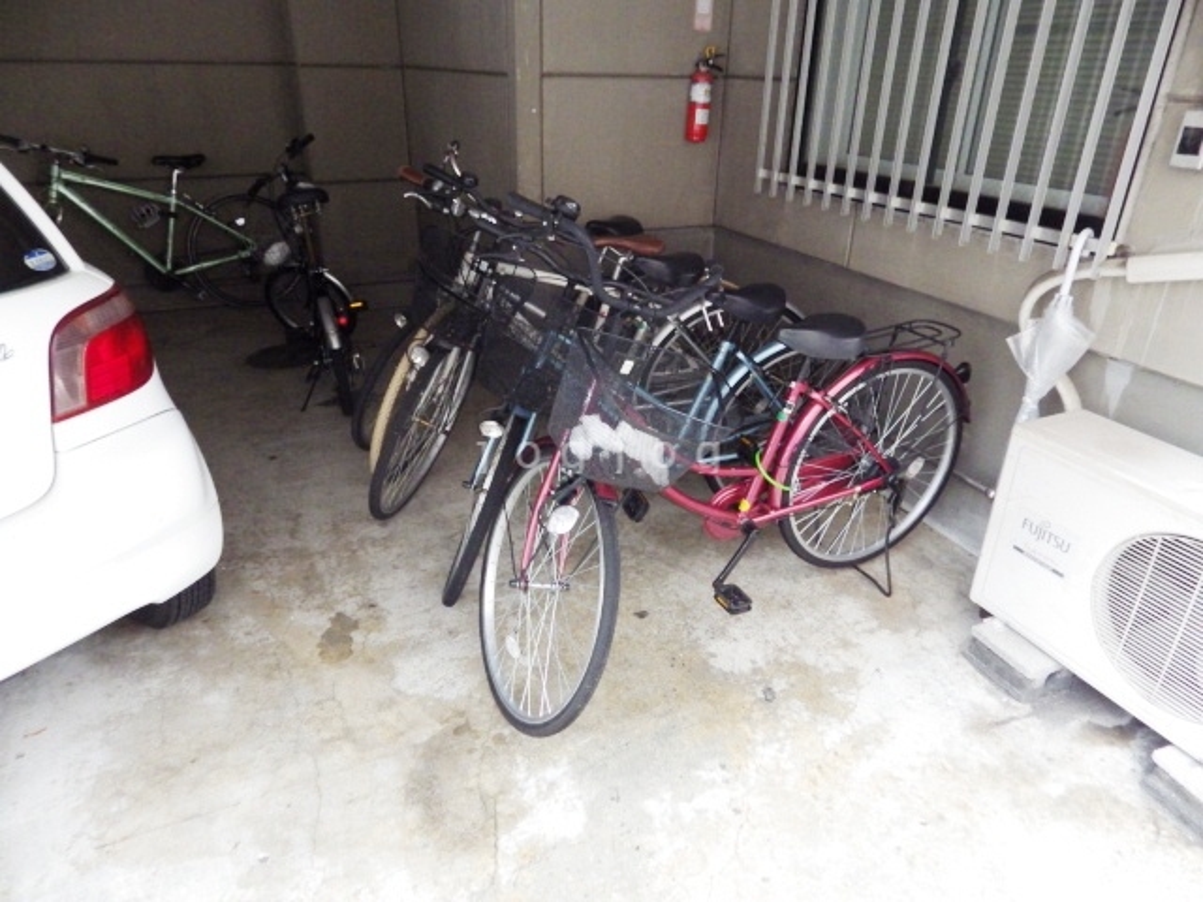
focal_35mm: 22
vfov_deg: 61.1
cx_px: 602
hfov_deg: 76.4
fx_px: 765
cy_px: 451
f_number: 3.1
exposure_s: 1/45
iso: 500
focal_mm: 4
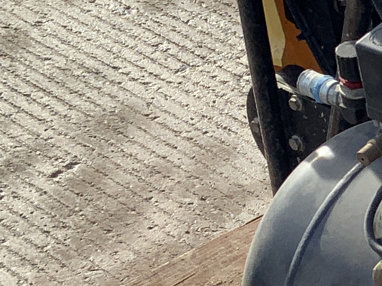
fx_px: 1909
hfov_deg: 10.5
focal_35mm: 173
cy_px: 151
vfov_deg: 8.6
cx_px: 759
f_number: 1.8
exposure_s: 1/700
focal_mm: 3
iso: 16
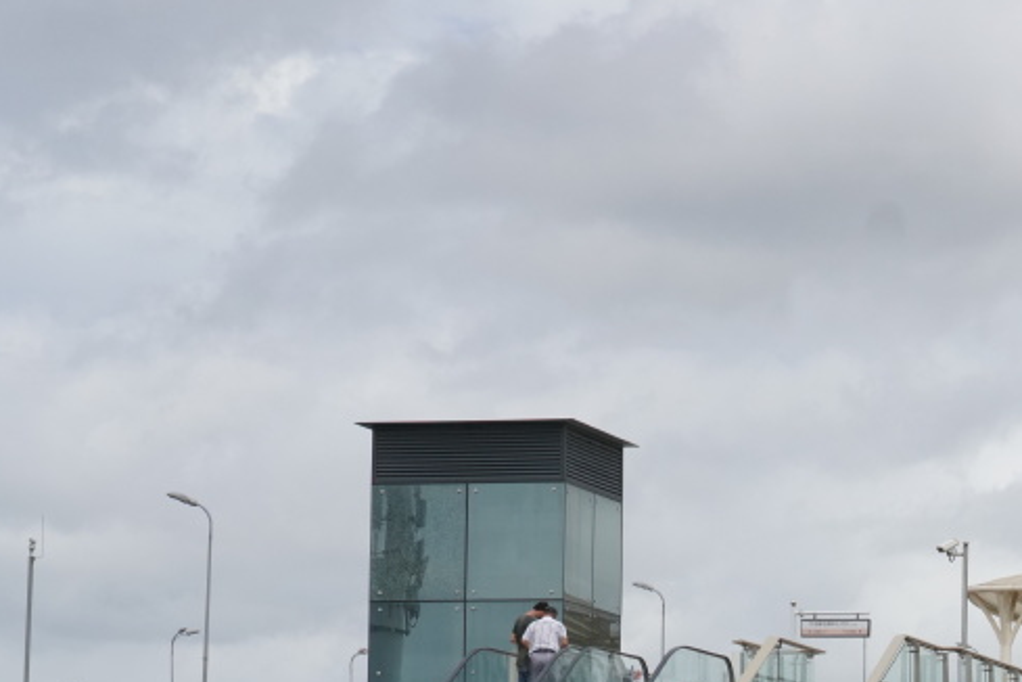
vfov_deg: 10.1
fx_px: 3832
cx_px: 1177
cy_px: 728
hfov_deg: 14.8
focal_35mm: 135
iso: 1600
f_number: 5.6
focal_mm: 55
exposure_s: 1/8000
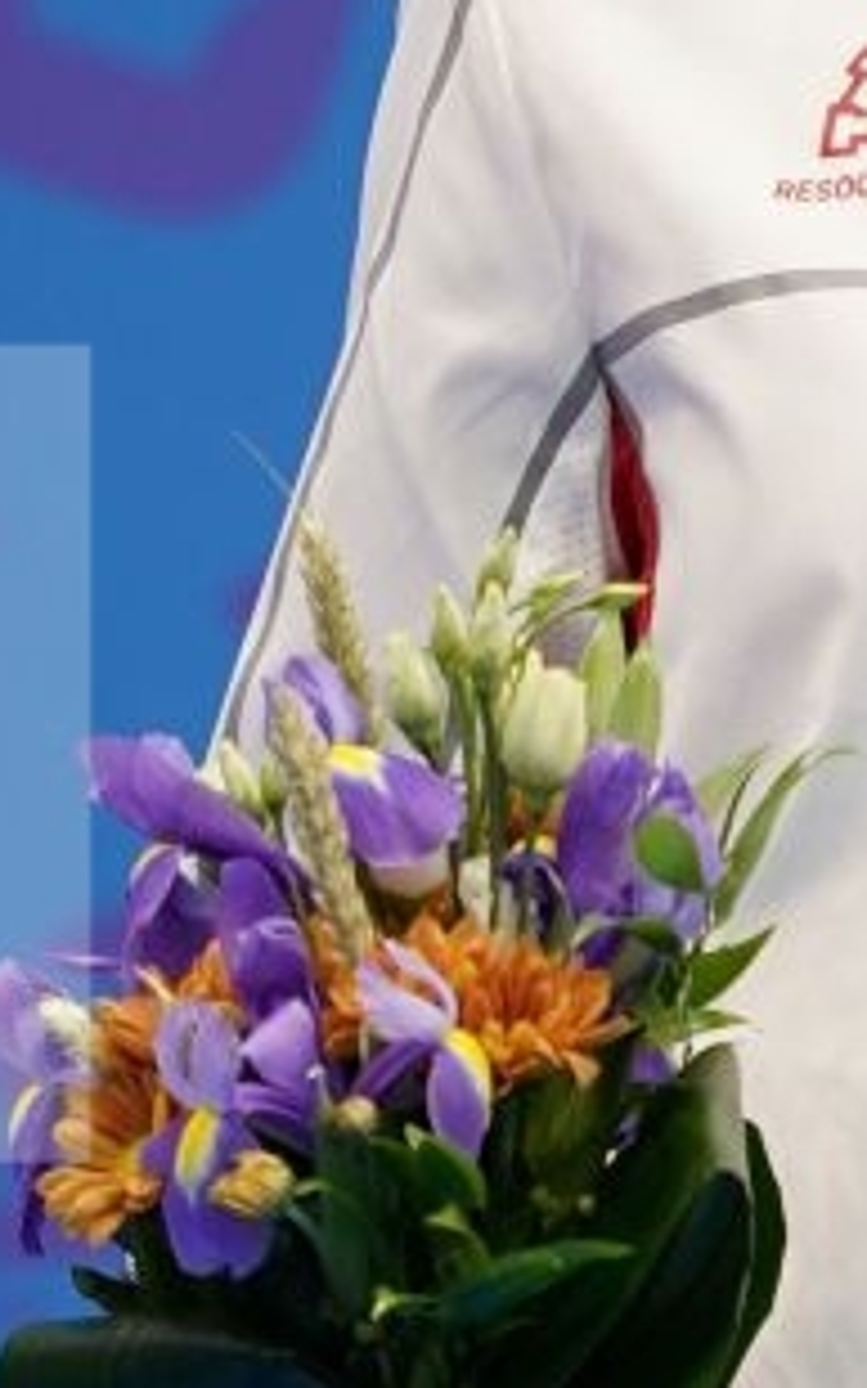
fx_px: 89679
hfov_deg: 0.6
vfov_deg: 0.9
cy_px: 755
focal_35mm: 2371
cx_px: 1195
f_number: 2.8
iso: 640
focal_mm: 400
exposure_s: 1/500
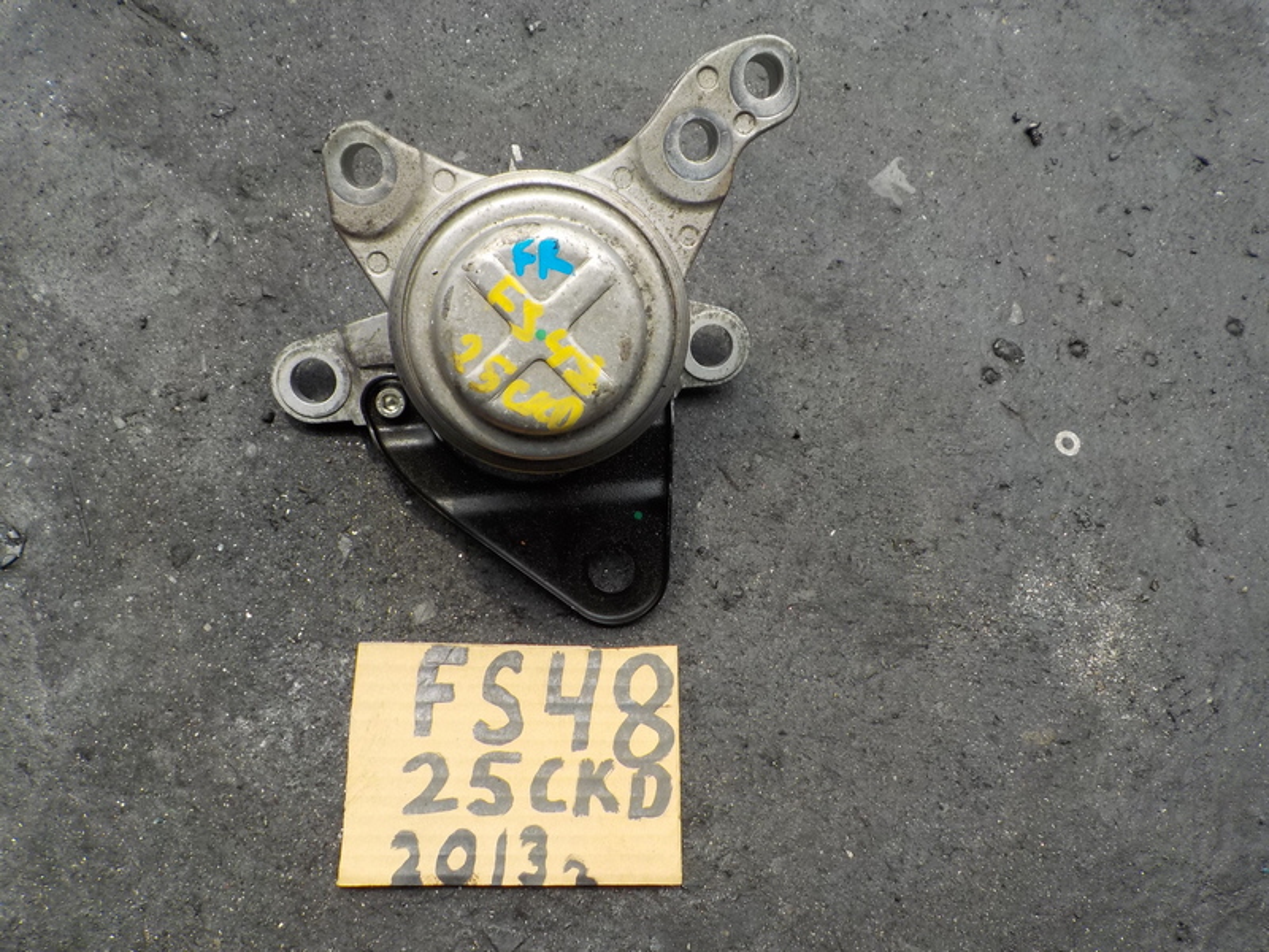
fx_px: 1100
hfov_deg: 60.0
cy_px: 476
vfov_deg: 46.8
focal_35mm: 30
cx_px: 634
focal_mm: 4.1
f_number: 3.3
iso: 125
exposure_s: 1/500
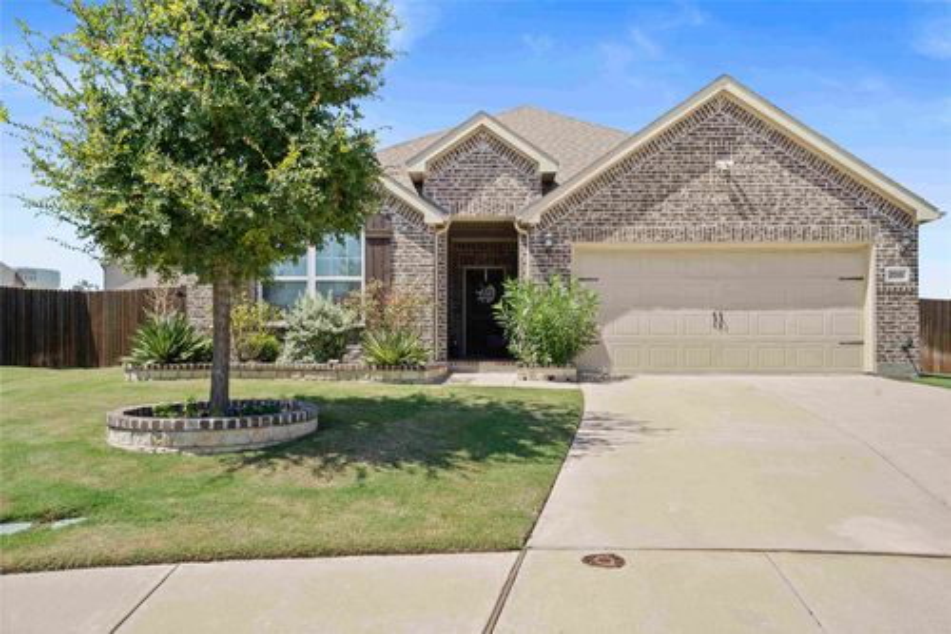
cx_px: 476
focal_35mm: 24
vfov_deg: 53.1
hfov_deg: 73.8
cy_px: 317
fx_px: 634
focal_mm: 24
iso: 100
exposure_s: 1/60
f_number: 11
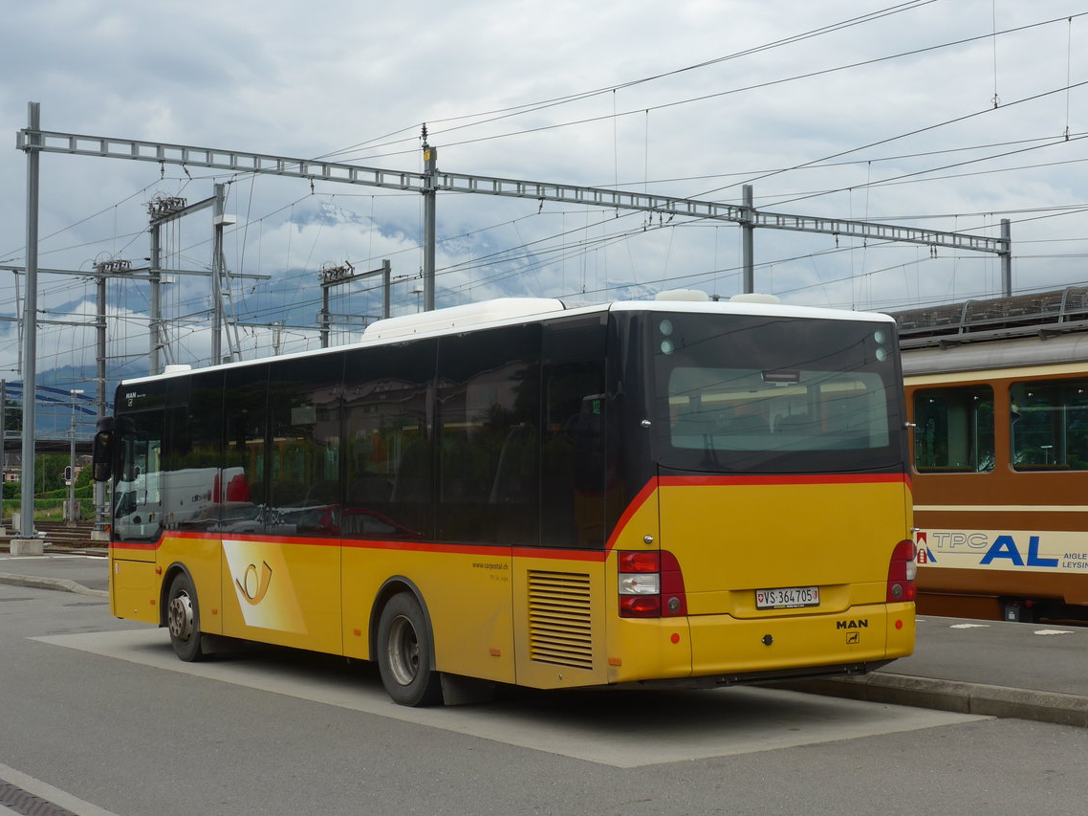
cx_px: 561
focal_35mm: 58
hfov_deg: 33.2
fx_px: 1823
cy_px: 395
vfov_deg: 25.2
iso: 80
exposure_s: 1/320
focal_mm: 11.3
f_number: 3.4
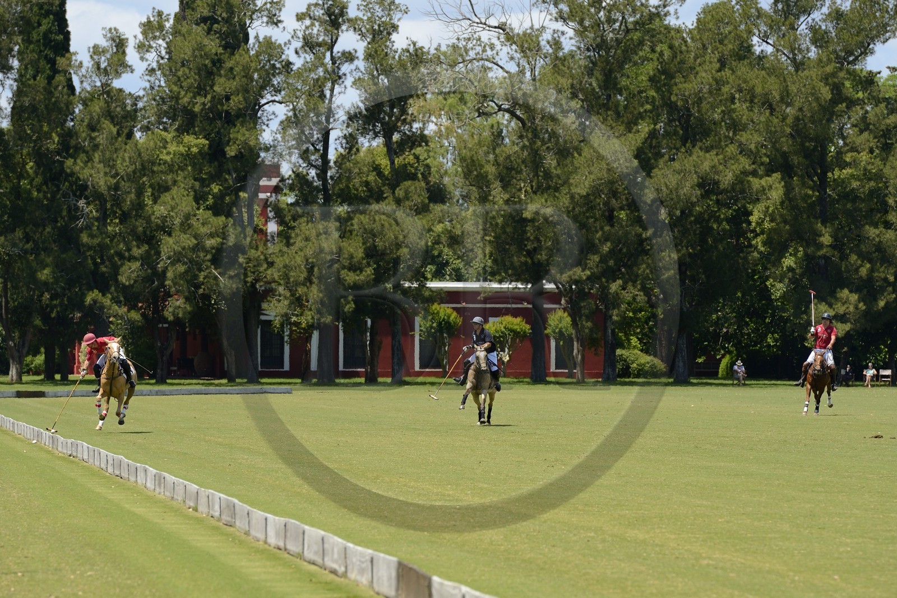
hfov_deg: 10.3
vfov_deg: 6.9
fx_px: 4982
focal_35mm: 200
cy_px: 299
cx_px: 448
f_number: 6.3
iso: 400
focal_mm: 200
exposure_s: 1/1250
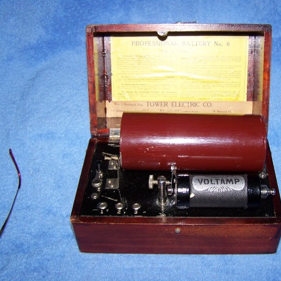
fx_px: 413
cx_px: 180
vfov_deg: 37.6
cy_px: 140
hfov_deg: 37.3
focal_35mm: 45
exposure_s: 1/60
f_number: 2.8
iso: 80
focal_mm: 6.3
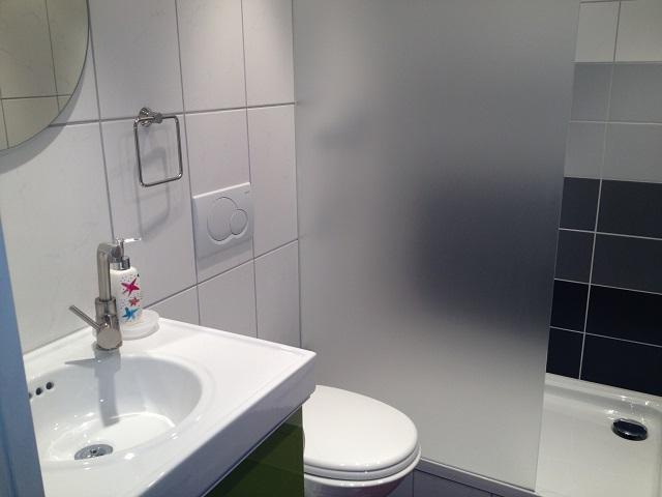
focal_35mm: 35
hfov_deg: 52.6
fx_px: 669
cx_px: 331
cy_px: 248
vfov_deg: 40.7
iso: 64
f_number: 2.4
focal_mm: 4.28
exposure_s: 1/40
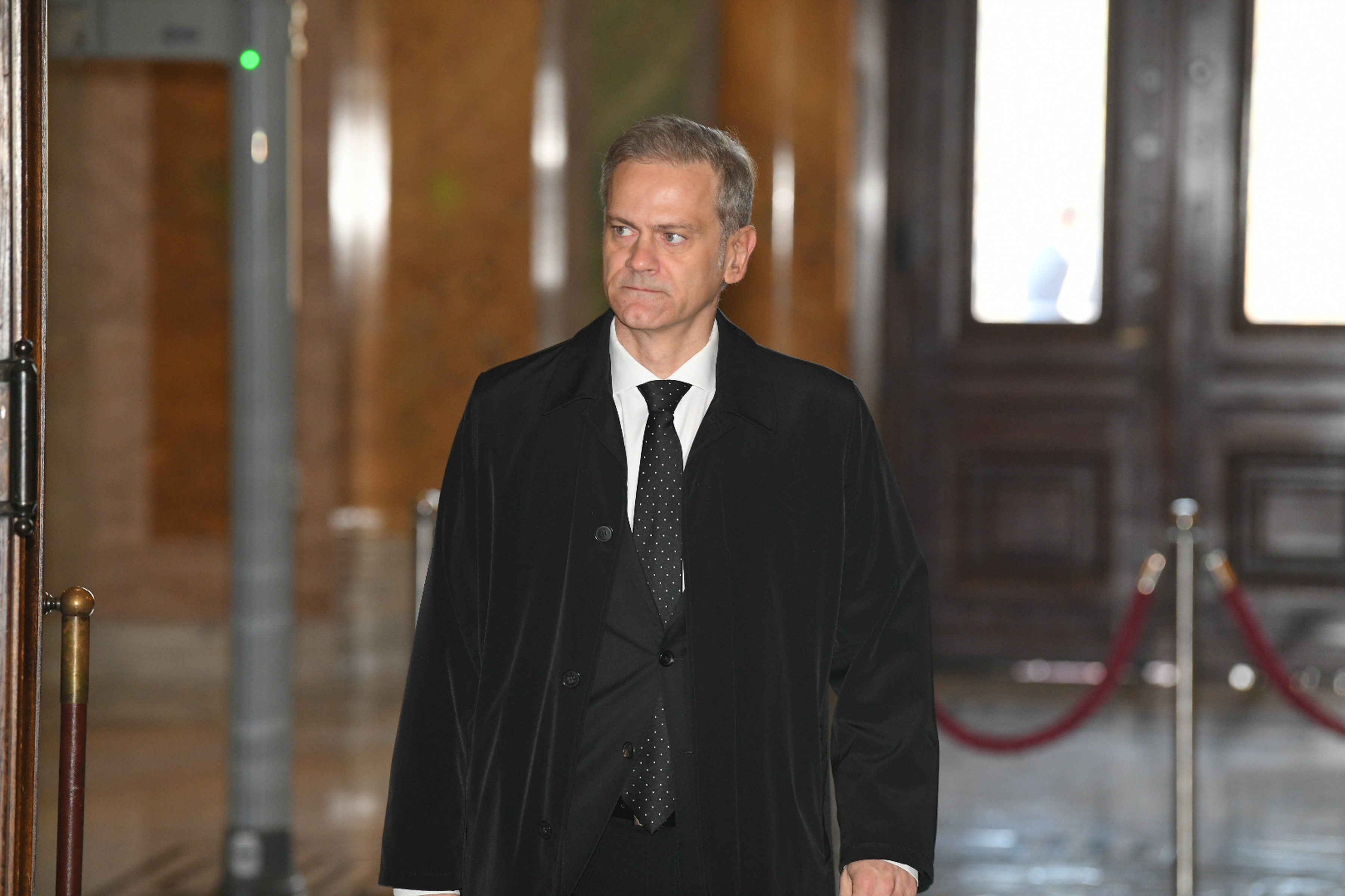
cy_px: 448
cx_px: 672
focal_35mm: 160
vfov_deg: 8.6
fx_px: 5977
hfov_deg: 12.8
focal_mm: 160
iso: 2500
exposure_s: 1/250
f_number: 4
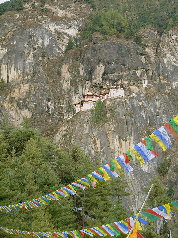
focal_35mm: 101
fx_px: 692
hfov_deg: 14.6
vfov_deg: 19.4
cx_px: 89
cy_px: 119
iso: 50
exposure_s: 1/15
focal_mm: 16.8
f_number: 2.8
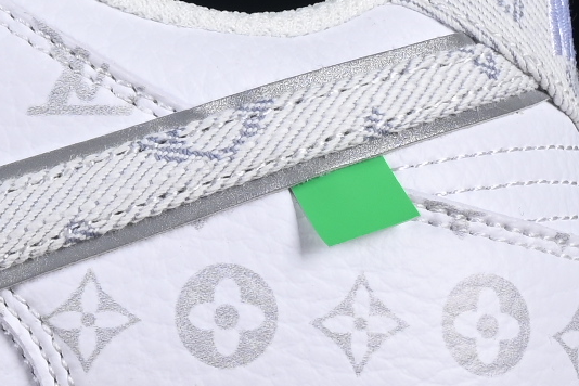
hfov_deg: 5.2
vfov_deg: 3.5
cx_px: -462
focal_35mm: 391
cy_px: 64
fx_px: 6288
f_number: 8
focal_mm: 50
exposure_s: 1/100
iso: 160
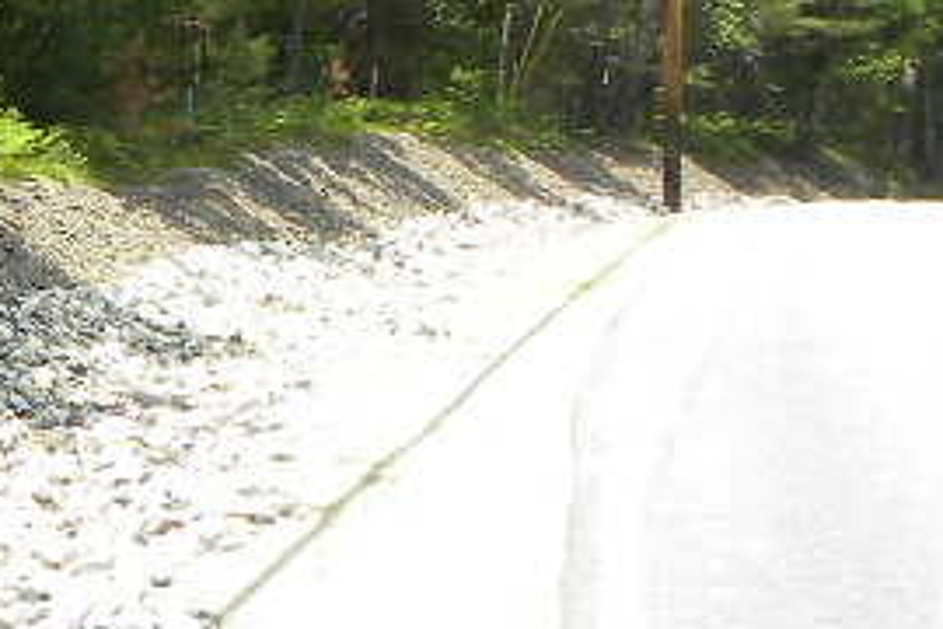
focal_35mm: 128
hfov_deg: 13.6
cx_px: -974
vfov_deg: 10.7
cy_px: 280
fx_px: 3353
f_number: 4.5
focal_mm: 4.6
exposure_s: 1/178
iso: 64
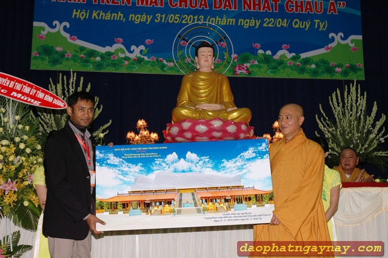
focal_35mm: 57
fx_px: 614
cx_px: 194
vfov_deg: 23.8
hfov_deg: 35.1
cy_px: 129
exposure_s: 1/60
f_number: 4.2
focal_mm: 38
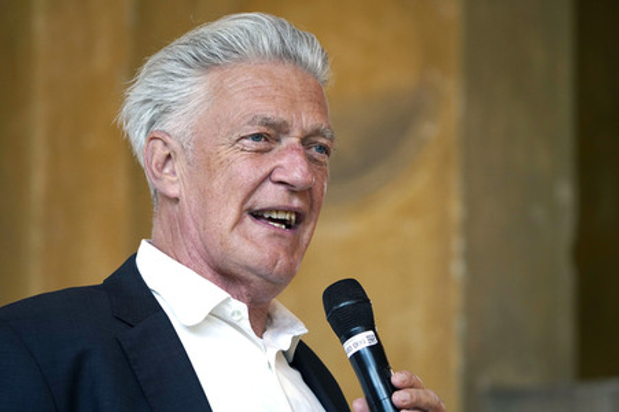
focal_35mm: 200
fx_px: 3436
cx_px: 310
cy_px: 206
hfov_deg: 10.3
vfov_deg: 6.9
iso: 1250
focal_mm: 200
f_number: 6.3
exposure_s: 1/160
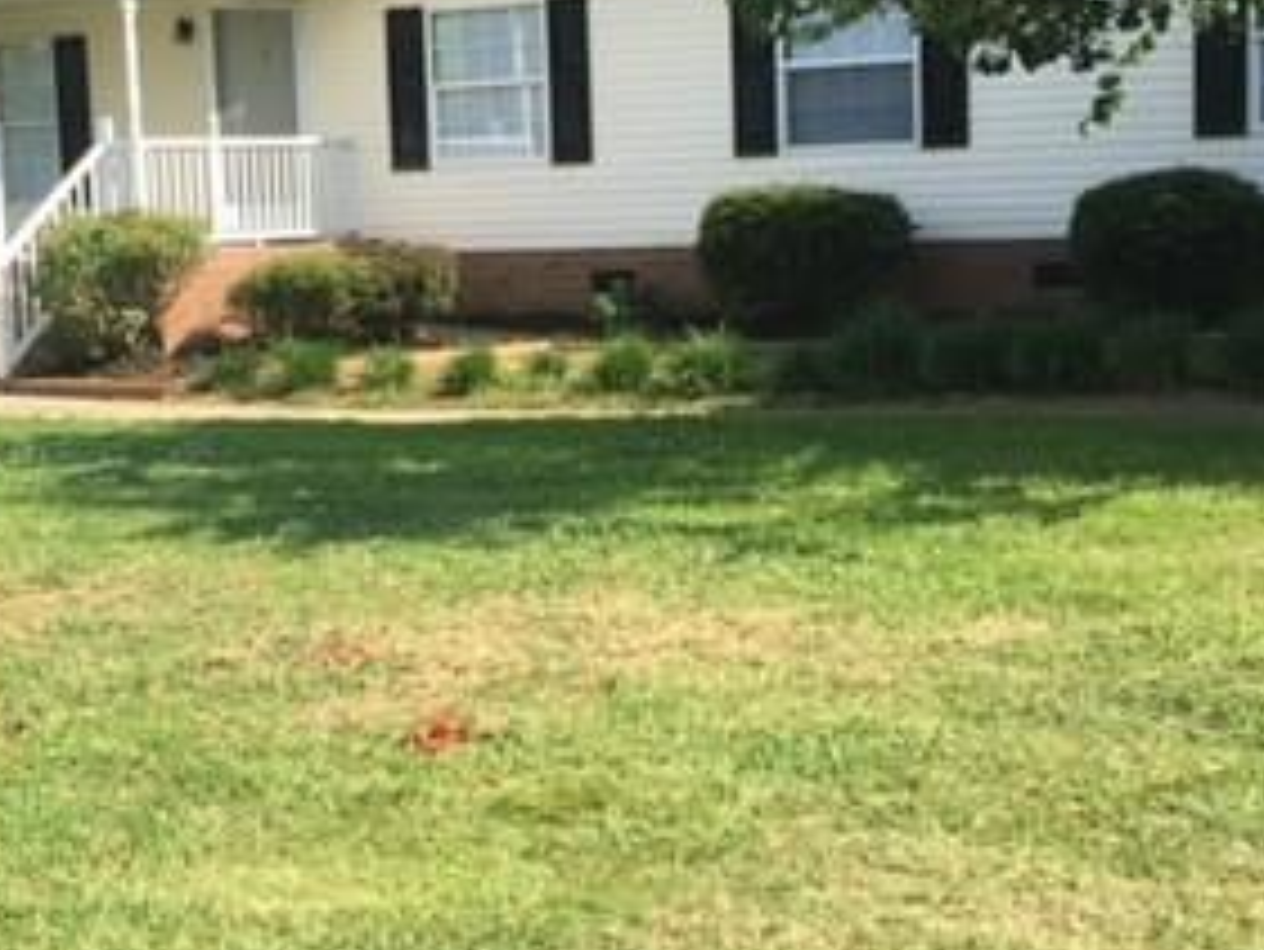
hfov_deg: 29.3
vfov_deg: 22.3
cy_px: 518
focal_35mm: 66
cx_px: 508
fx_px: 2411
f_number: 2.2
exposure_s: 1/725
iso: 25
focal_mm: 4.15
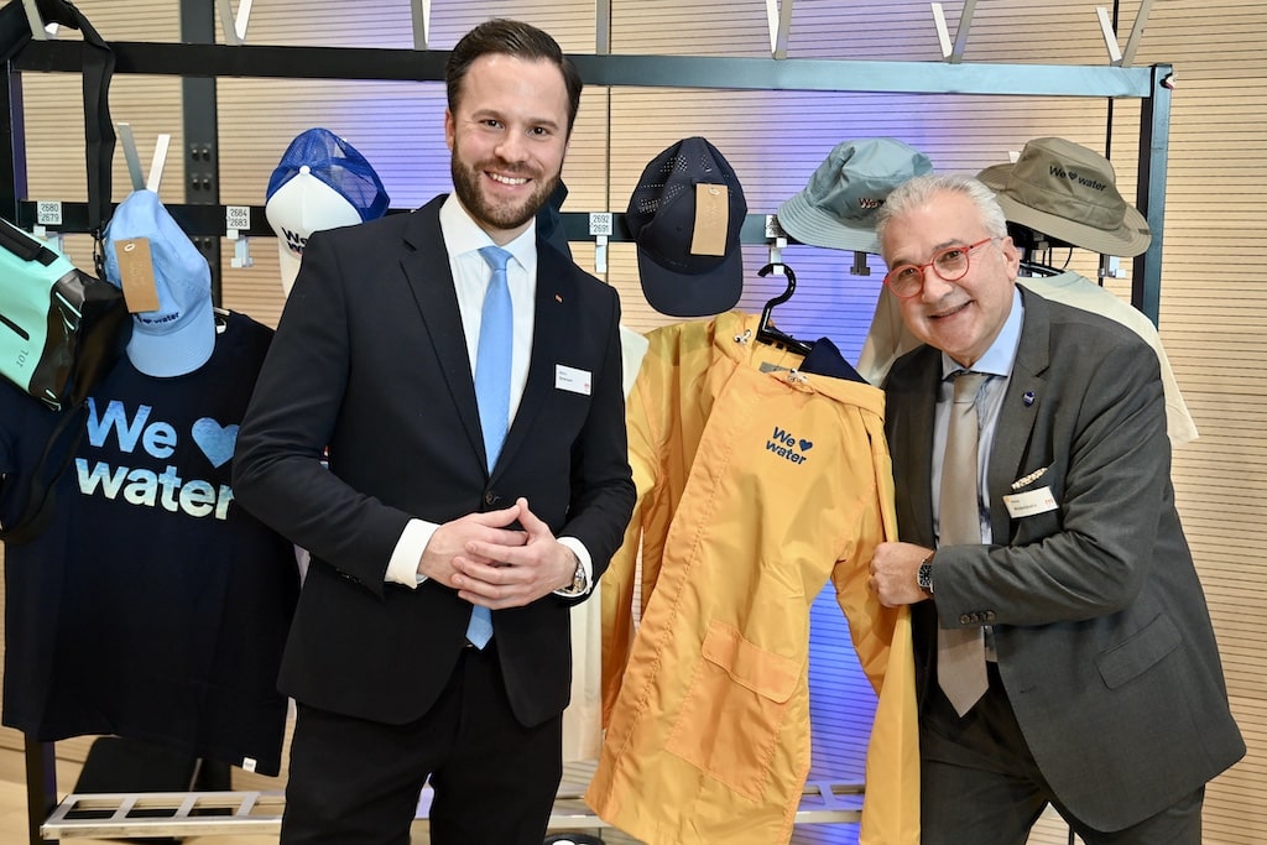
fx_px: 1197
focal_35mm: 34
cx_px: 634
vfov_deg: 38.9
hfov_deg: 55.8
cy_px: 422
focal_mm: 34
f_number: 3.2
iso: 1000
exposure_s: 1/100
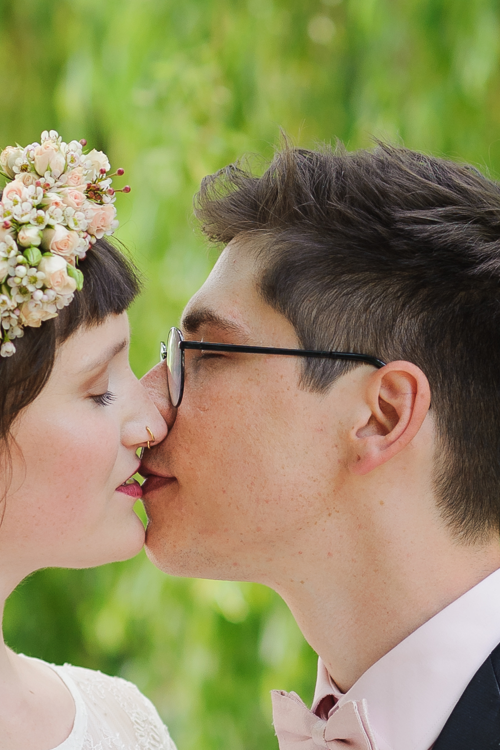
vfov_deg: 8.6
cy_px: 626
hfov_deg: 5.7
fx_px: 5000
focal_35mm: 240
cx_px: 188
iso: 400
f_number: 3.5
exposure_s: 1/400
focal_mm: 85
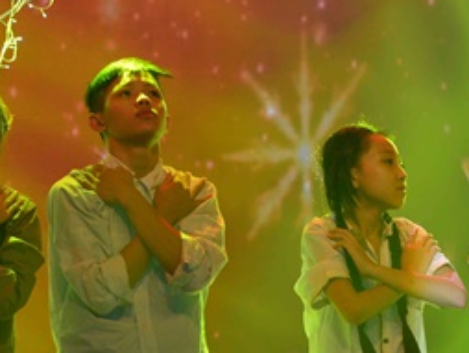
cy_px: 389
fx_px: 4299
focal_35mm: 317
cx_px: 410
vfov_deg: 4.7
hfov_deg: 6.2
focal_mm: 125
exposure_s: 1/200
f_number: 6.3
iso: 800
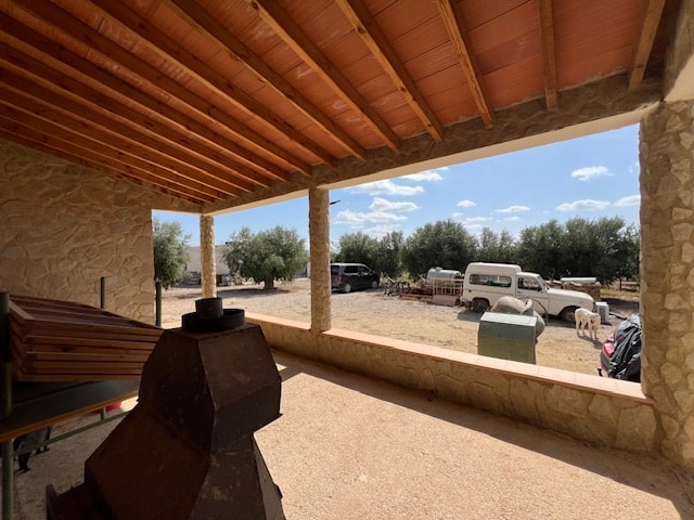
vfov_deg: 89.9
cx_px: 347
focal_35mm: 13
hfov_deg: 106.2
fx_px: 261
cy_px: 260
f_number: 1.8
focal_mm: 1.57
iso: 32
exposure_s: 1/2538
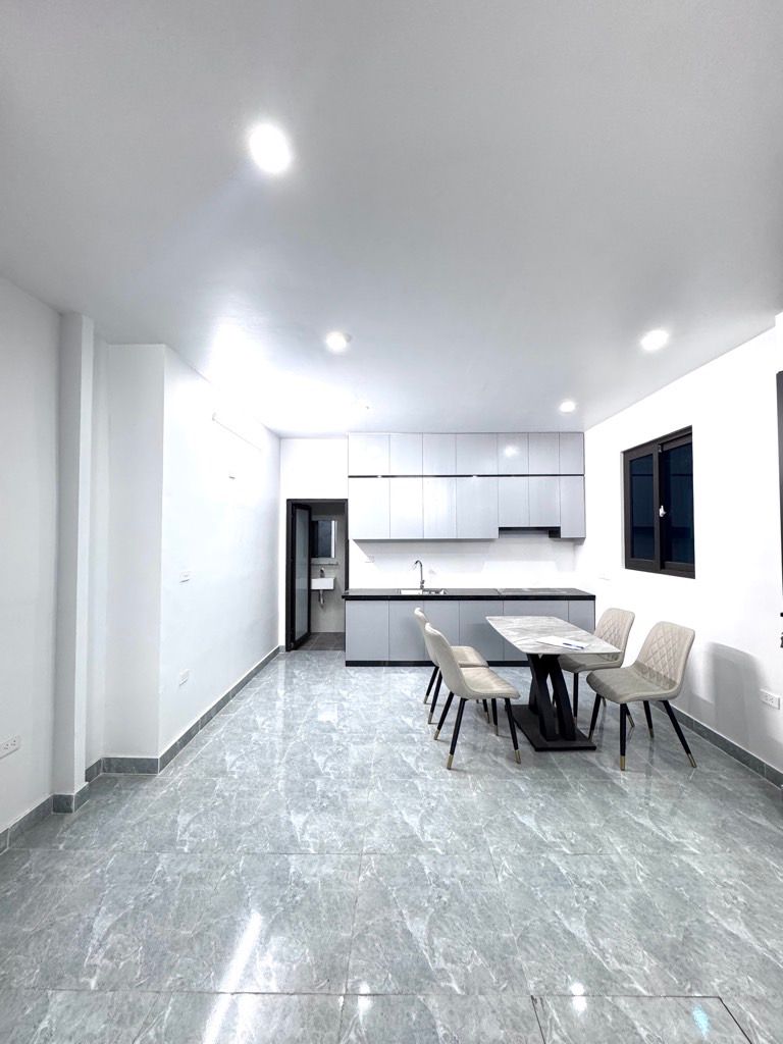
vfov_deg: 102.1
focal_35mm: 14
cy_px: 522
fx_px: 422
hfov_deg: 85.7
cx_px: 392
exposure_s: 1/100
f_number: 2.2
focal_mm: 2.22
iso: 250
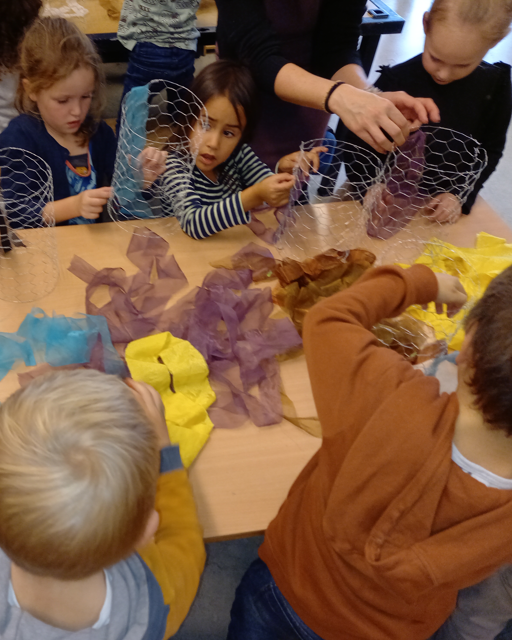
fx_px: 625
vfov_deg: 54.2
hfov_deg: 43.1
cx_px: 125
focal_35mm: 33
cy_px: 320
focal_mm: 4.65
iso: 250
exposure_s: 1/50
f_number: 1.8
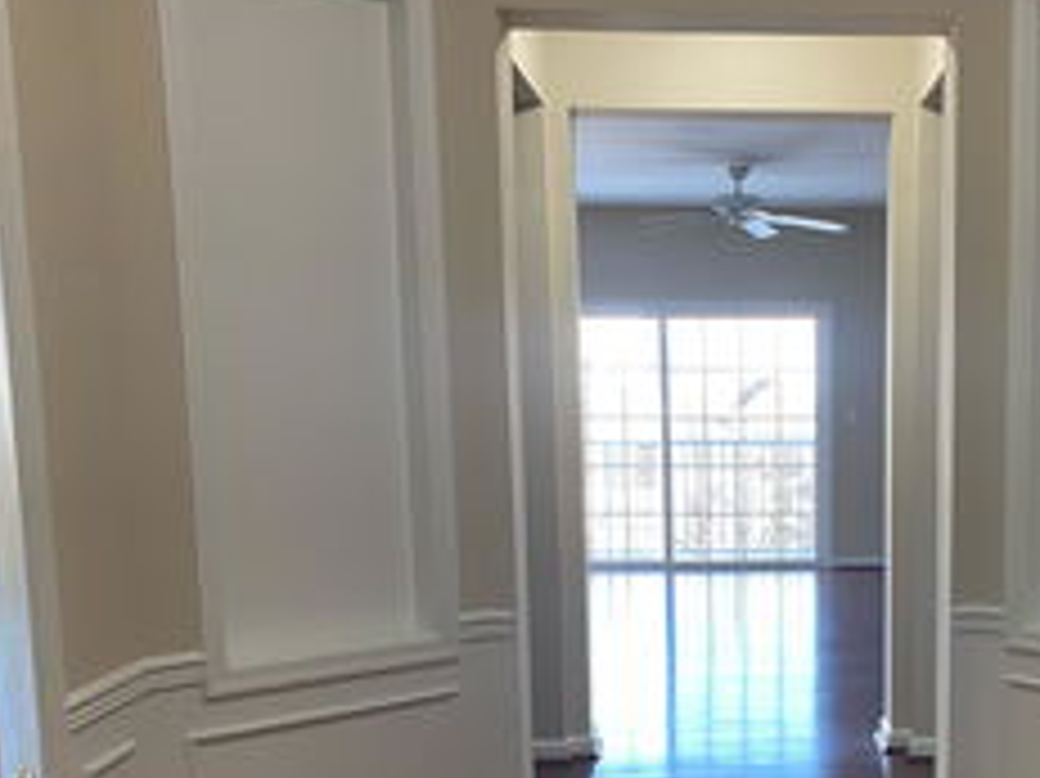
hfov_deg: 38.1
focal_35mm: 48
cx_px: 844
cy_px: 621
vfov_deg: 29.6
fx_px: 1441
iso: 125
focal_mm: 4.25
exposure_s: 1/60
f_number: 1.8
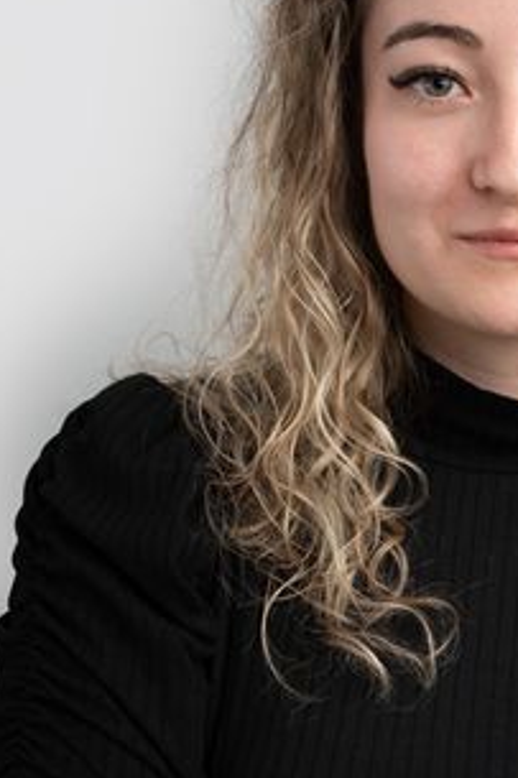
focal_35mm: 112
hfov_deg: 12.1
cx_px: 484
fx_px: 2420
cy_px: 509
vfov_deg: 18.2
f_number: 8
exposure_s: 1/250
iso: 100
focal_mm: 50
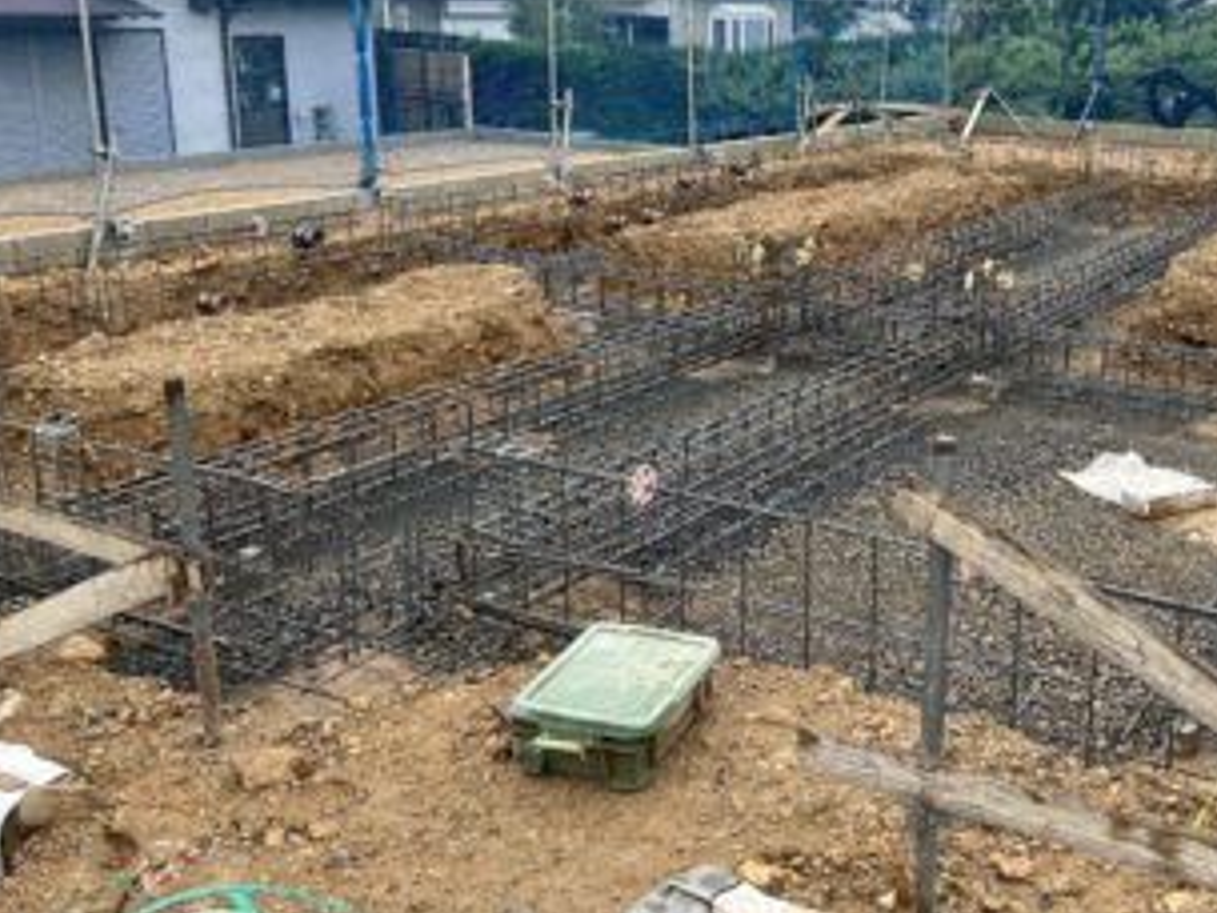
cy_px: 360
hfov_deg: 44.1
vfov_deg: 35.0
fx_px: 1441
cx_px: 925
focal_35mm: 41
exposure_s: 1/1724
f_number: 1.5
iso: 50
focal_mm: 5.7
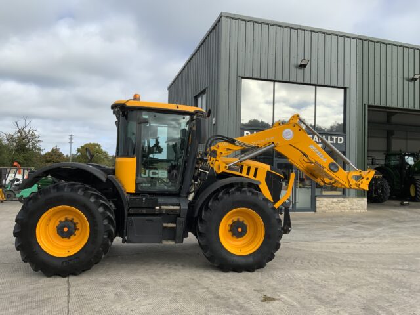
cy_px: 158
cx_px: 210
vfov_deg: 48.2
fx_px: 352
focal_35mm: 29
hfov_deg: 61.7
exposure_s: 1/1577
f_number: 1.8
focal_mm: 3
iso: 16
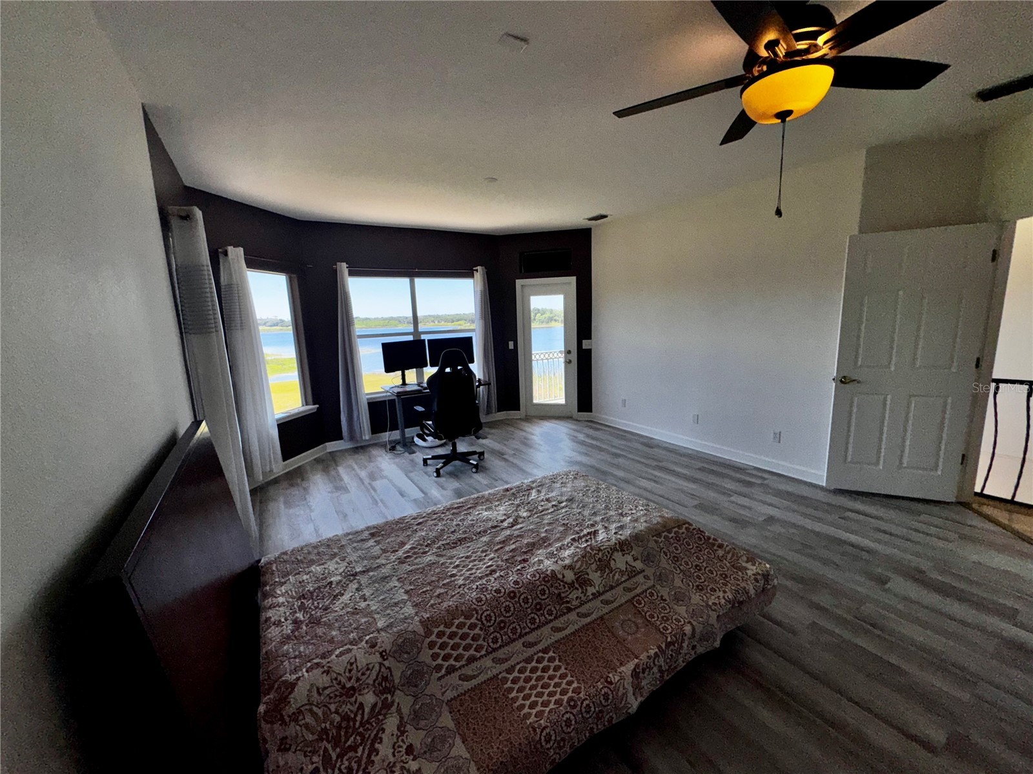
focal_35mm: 14
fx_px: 418
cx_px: 516
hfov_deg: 102.1
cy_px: 387
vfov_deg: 85.7
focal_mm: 2.22
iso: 32
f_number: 2.2
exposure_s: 1/932
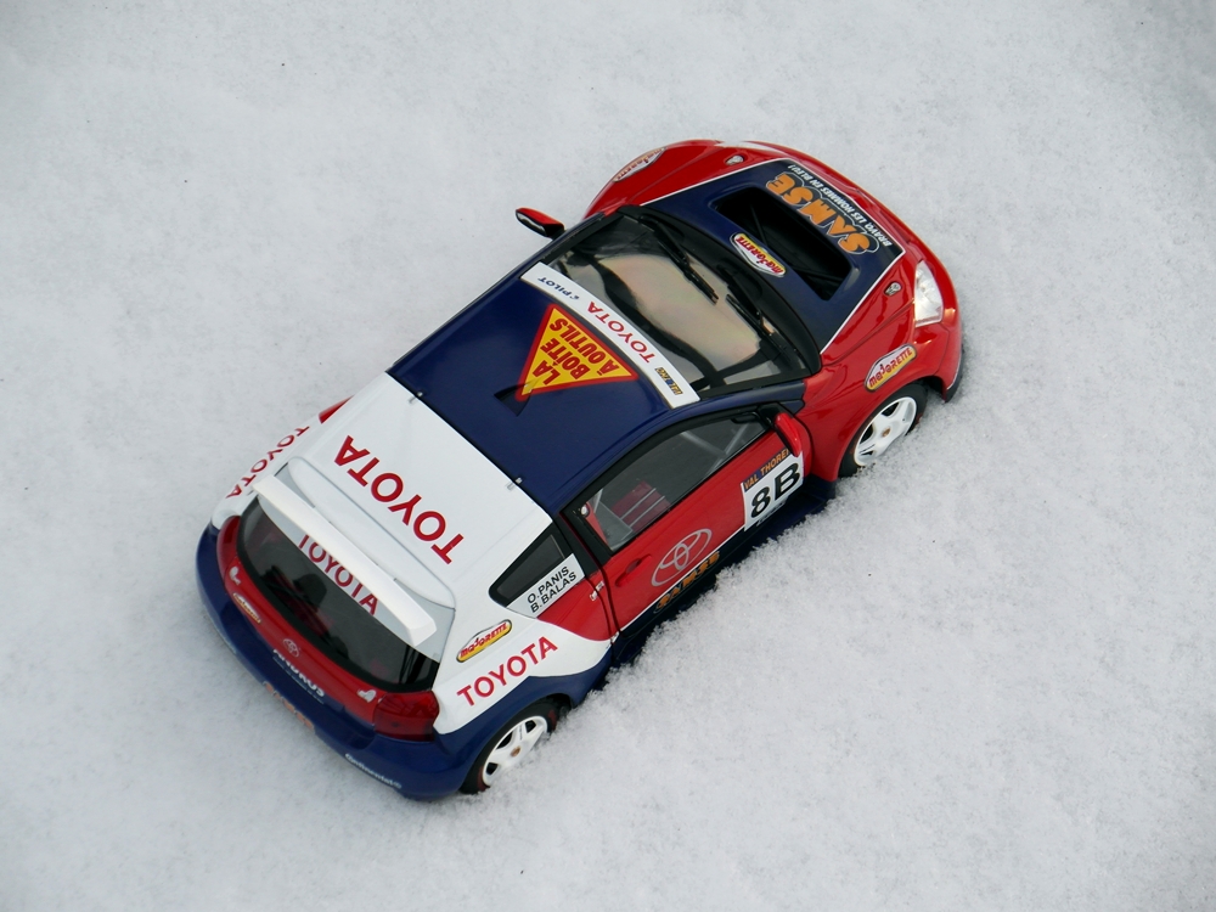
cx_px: 608
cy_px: 456
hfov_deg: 11.1
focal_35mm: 178
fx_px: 6253
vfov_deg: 8.3
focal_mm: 28.9
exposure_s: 1/90
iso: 80
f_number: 4.4
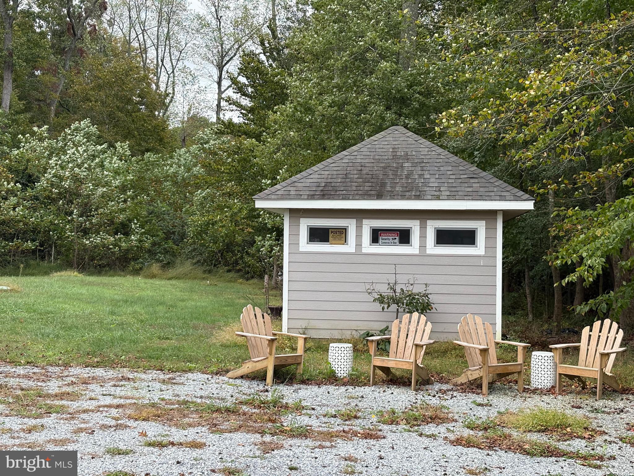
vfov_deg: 28.0
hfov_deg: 36.8
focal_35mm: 52
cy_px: 238
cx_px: 317
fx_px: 952
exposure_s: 1/820
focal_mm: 5.96
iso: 50
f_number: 1.6
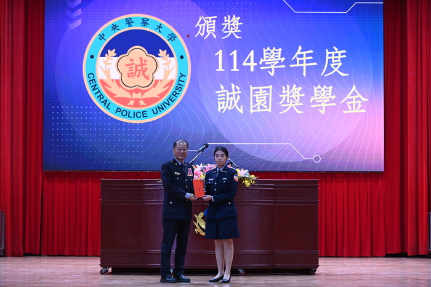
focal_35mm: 105
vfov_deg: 13.0
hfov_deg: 19.5
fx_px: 1257
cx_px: 216
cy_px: 144
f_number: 5
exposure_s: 1/160
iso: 1250
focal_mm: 105
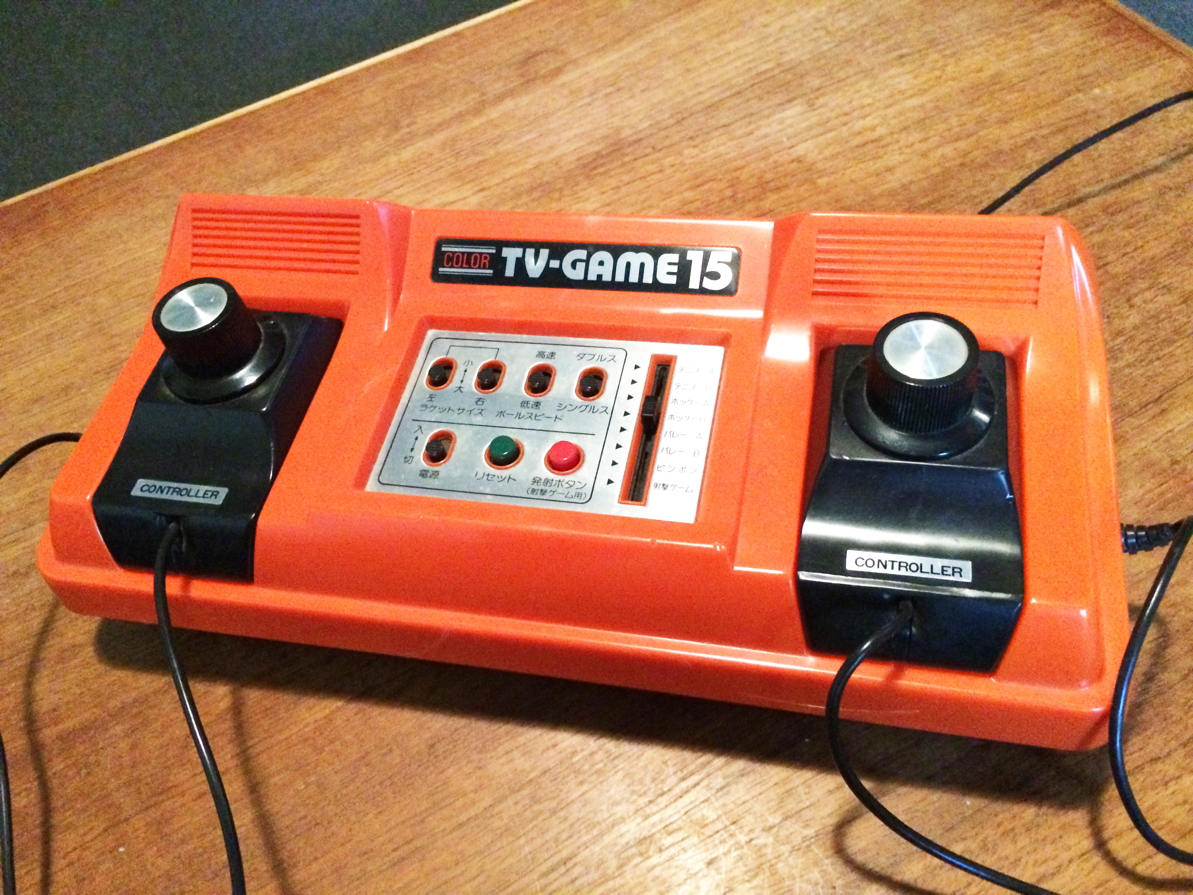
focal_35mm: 29
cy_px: 448
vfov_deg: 48.2
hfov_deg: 61.7
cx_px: 596
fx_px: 999
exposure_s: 1/17
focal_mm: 4.15
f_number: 2.2
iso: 640
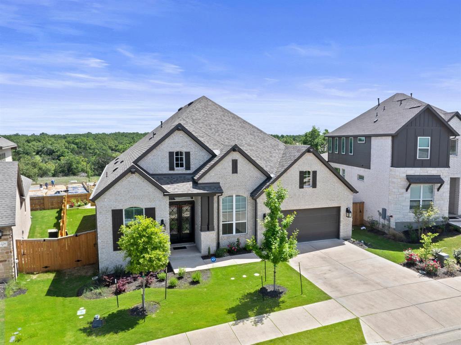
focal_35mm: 24
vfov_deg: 56.7
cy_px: 172
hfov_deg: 71.6
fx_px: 319
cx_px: 230
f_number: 11
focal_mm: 12.29
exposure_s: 1/120
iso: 100
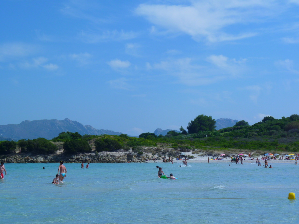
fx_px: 846
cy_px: 112
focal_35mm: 98
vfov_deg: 15.1
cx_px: 150
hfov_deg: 20.0
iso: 80
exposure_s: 1/500
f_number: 7.1
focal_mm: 17.4
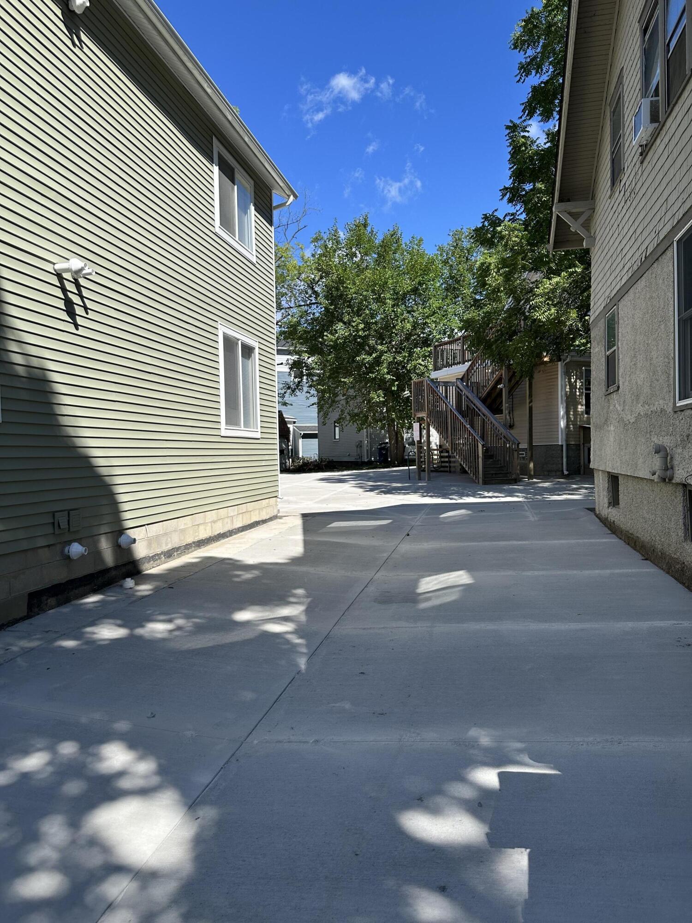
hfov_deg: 56.8
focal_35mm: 24
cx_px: 346
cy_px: 462
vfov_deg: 71.6
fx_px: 640
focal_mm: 6.86
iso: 80
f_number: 1.78
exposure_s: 1/3247
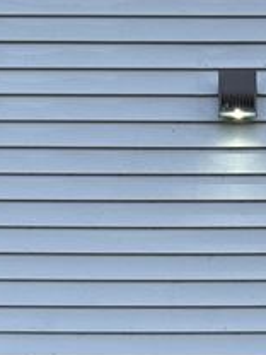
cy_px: 531
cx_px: 268
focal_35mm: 111
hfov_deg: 13.2
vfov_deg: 16.2
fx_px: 1137
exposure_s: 1/1046
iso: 80
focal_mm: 6.76
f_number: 1.78
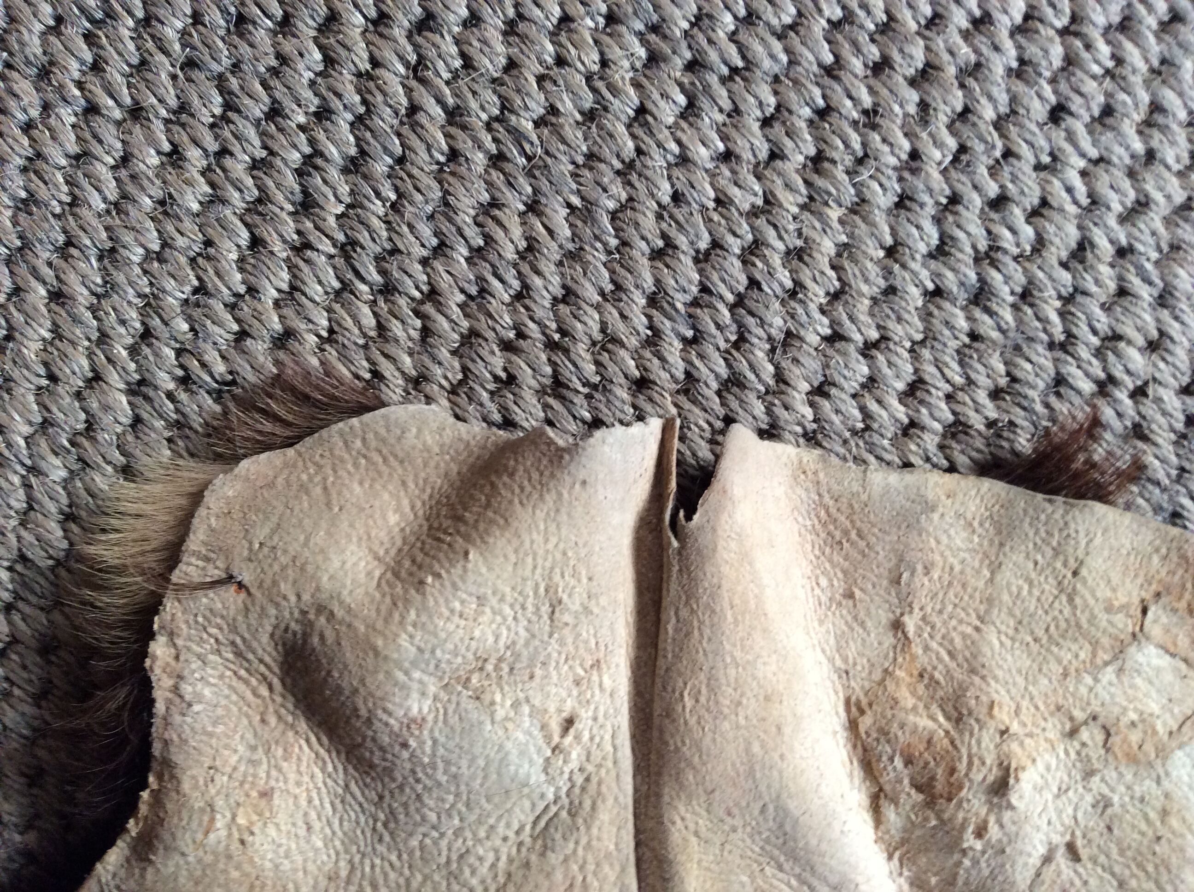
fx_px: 1102
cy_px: 446
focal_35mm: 32
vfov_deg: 44.1
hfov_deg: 56.9
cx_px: 597
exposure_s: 1/25
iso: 125
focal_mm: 3.3
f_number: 2.4
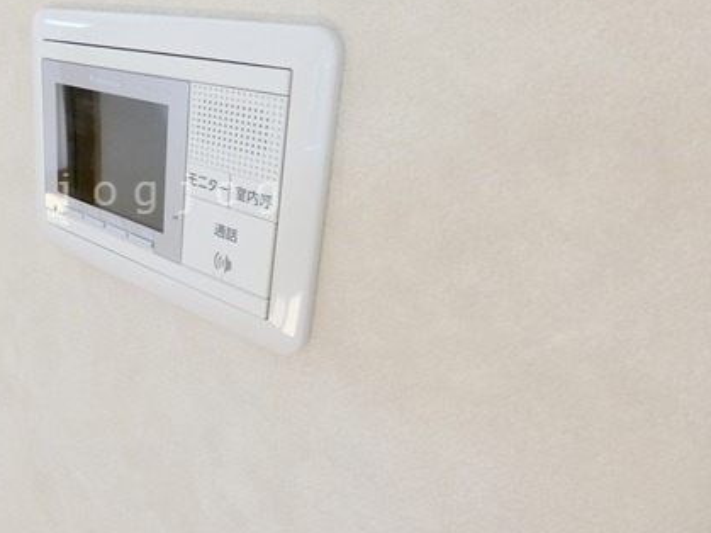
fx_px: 595
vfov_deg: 47.7
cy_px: 194
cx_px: 171
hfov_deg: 58.2
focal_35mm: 29
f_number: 2.7
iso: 200
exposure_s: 1/125
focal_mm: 4.06
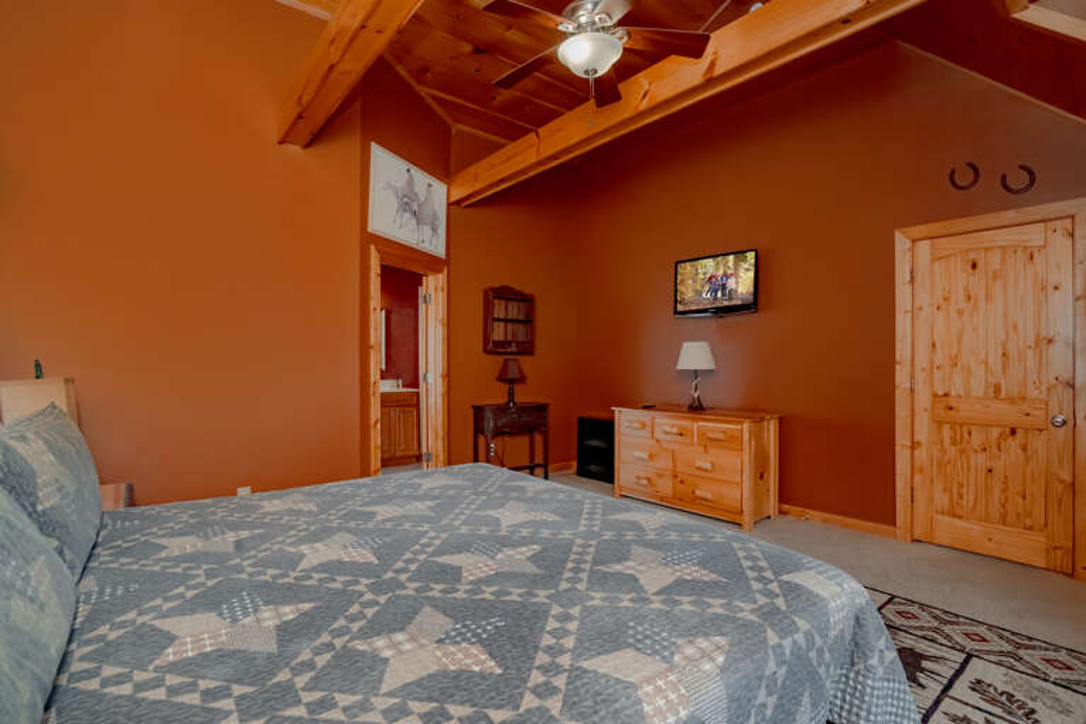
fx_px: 483
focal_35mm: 16
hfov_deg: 96.7
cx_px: 543
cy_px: 362
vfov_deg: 73.7
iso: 2500
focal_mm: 16
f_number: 8
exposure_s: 1/125
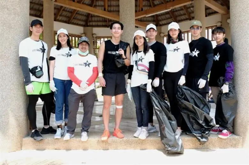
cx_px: 124
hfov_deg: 54.5
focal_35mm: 35
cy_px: 82
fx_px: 242
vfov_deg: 37.7
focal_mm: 23.3
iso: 3200
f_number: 13
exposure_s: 1/400
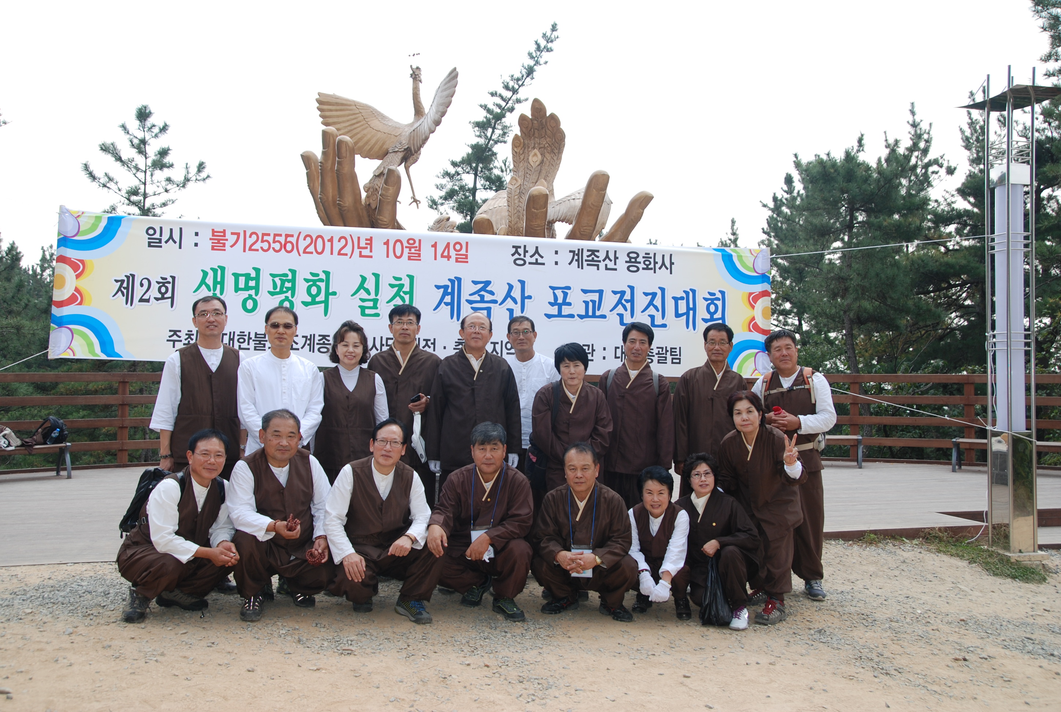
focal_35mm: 30
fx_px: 886
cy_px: 356
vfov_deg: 43.8
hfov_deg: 61.8
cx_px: 530
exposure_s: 1/200
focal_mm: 20
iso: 100
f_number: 5
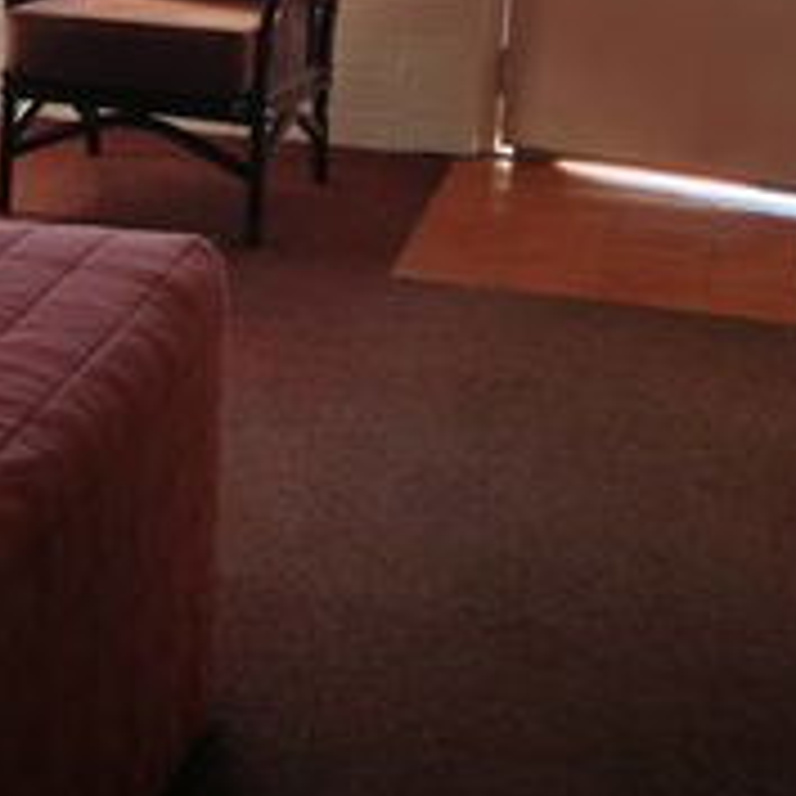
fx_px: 2185
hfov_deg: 20.2
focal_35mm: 84
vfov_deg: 20.3
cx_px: 63
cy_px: 108
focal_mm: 4.28
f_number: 2.4
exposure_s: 1/20
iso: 50
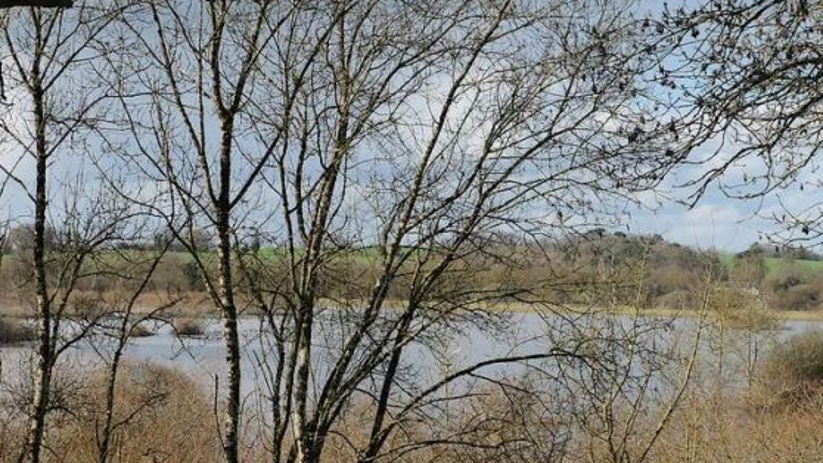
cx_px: 345
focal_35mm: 100
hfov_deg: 21.3
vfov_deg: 12.1
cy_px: 242
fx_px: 2182
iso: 200
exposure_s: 1/1000
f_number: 4.5
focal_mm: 25
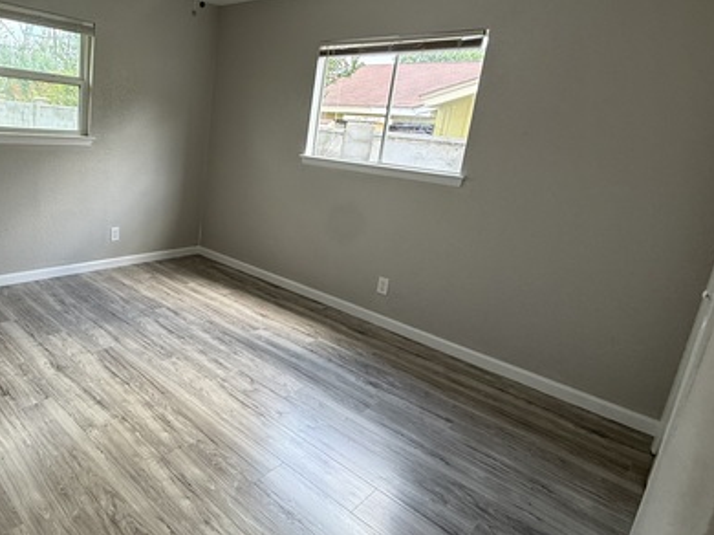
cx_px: 209
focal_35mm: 23
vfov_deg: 58.6
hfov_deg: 70.6
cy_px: 231
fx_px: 474
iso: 80
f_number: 2.2
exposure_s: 1/120
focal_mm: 2.22
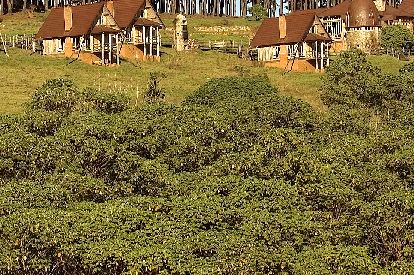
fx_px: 3757
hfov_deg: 6.3
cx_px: 93
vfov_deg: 4.2
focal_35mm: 327
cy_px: 16
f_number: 9
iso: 200
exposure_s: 1/320
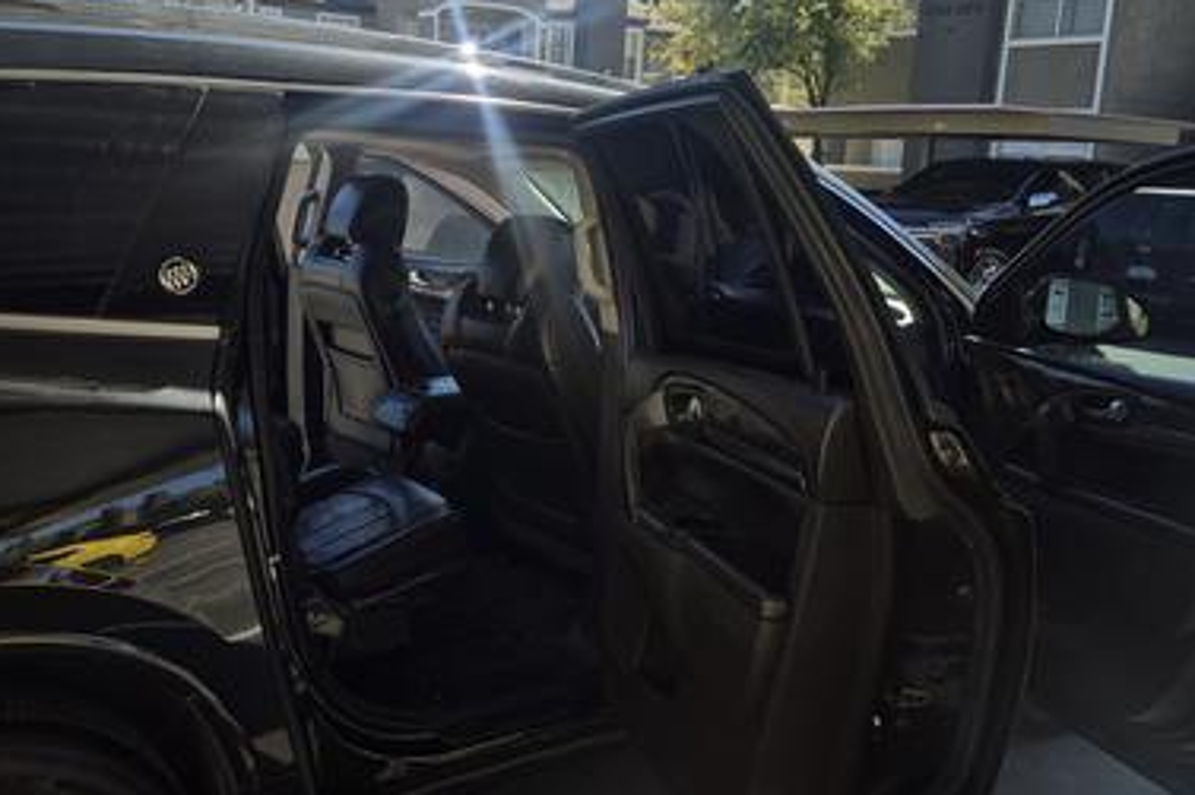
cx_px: 479
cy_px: 336
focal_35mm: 32
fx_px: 1062
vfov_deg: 41.0
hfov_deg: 58.3
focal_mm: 5.4
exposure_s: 1/736
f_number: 1.8
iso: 25
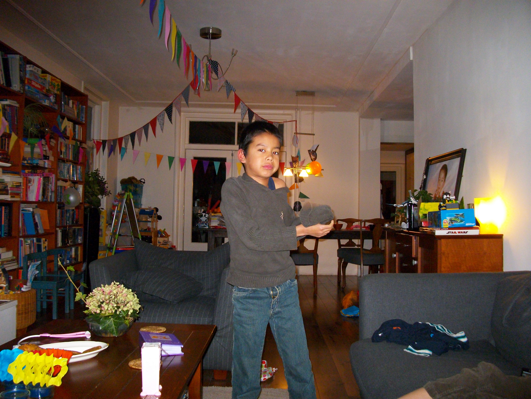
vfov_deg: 41.8
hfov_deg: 54.0
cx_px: 266
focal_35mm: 34
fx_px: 522
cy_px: 200
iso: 320
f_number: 2.9
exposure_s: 1/40
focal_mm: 5.7
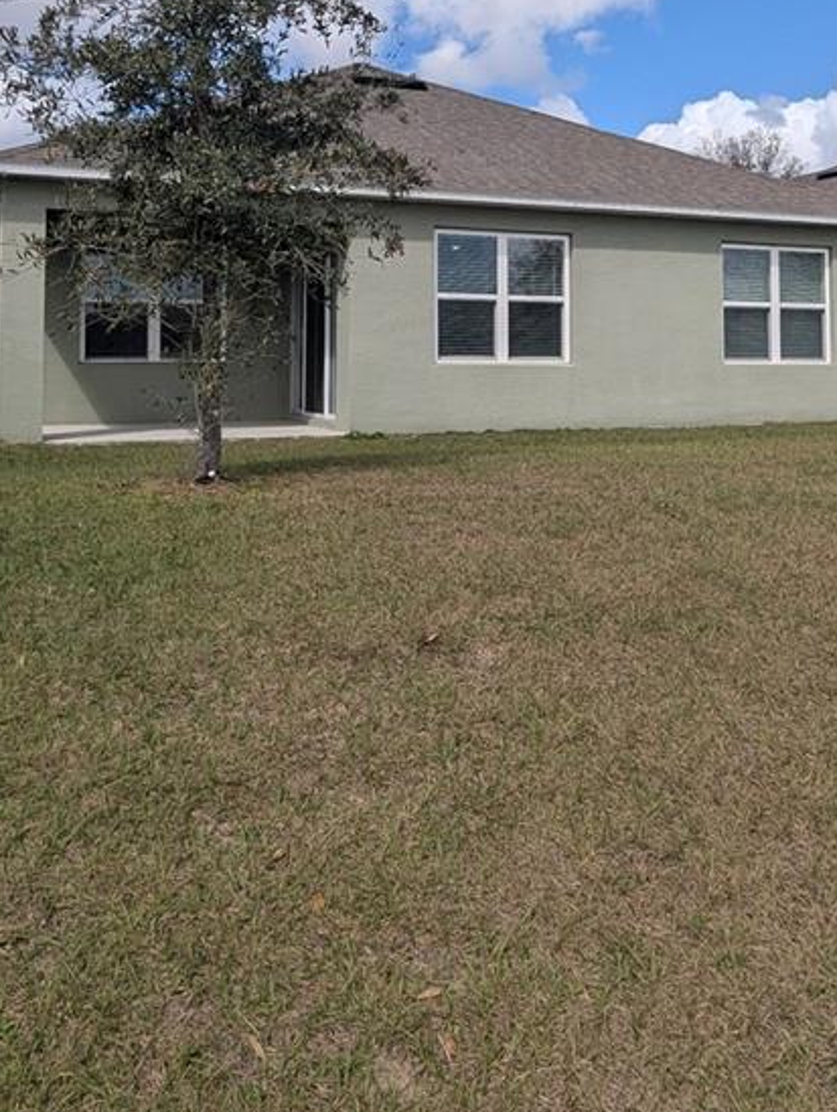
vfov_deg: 50.5
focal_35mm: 35
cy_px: 284
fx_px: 1126
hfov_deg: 40.8
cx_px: 429
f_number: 2.2
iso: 50
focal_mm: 2.35
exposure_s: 1/2817
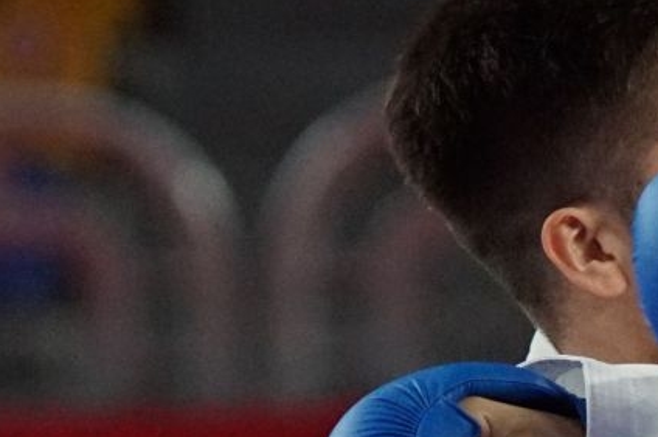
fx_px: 17460
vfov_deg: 1.4
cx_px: 885
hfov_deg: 2.2
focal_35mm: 956
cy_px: 618
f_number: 2.8
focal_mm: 150
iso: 3200
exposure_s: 1/2000
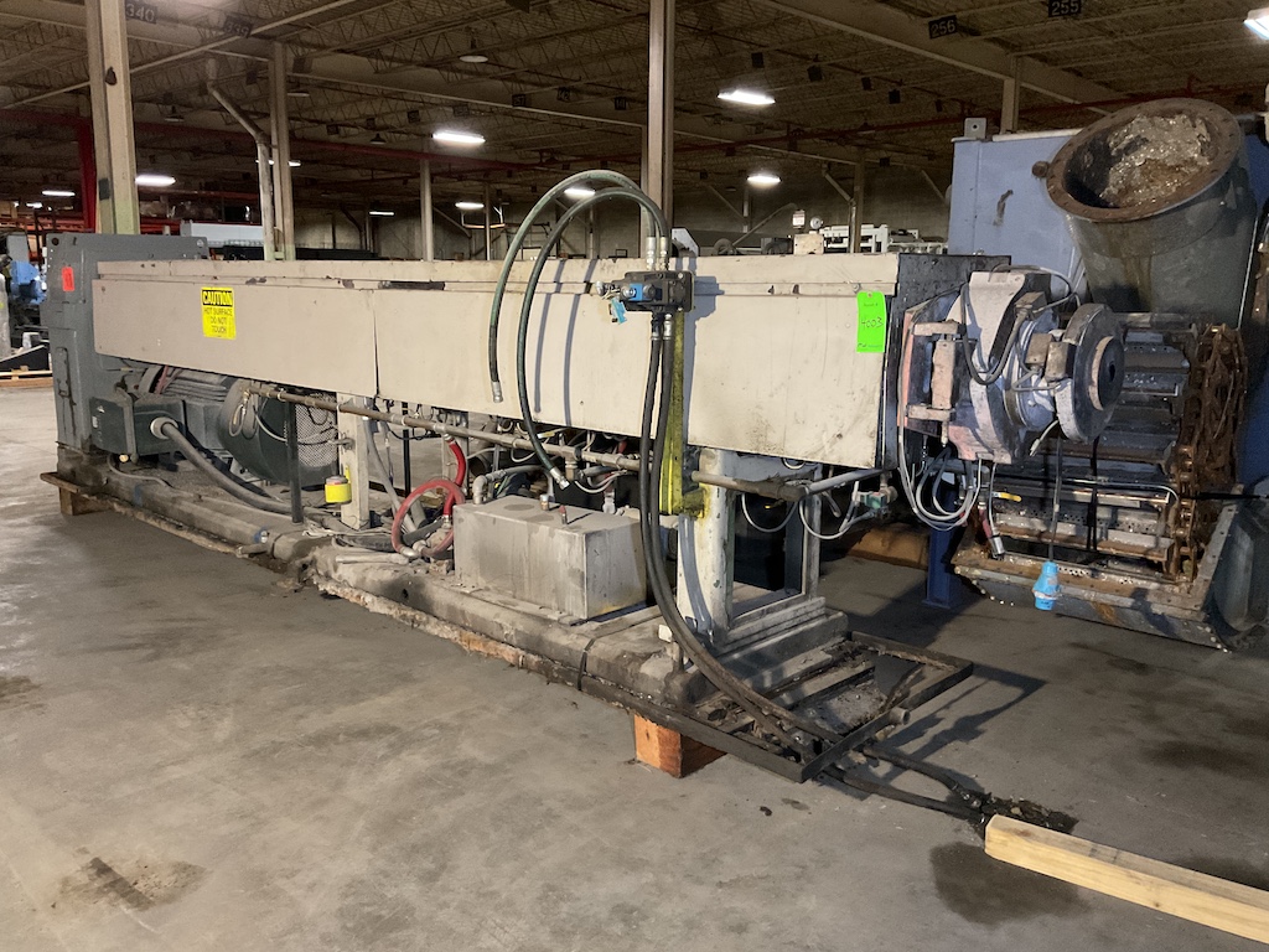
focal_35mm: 29
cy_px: 476
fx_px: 1063
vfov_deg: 48.2
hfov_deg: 61.7
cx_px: 634
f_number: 1.8
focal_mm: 3
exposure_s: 1/30
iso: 400
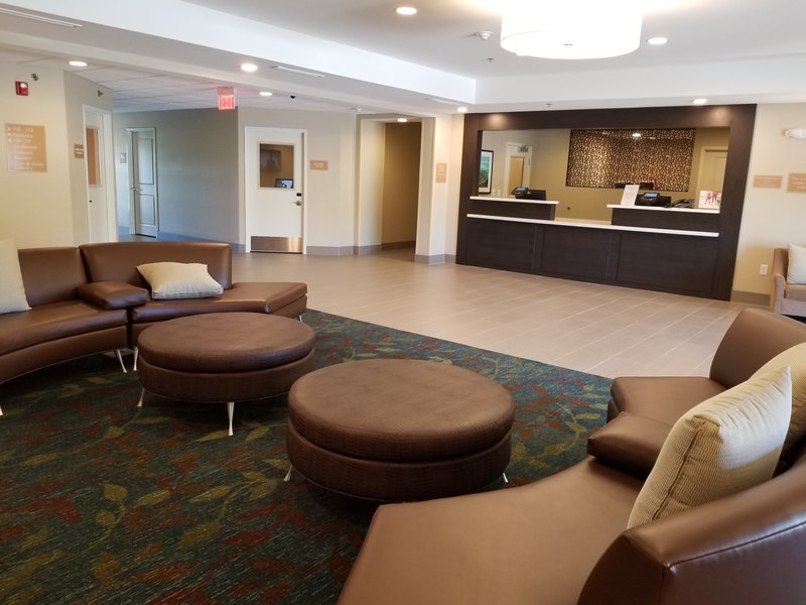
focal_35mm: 26
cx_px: 403
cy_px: 302
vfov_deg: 53.1
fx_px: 605
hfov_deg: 67.3
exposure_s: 1/30
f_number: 1.7
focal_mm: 4.25
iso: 160
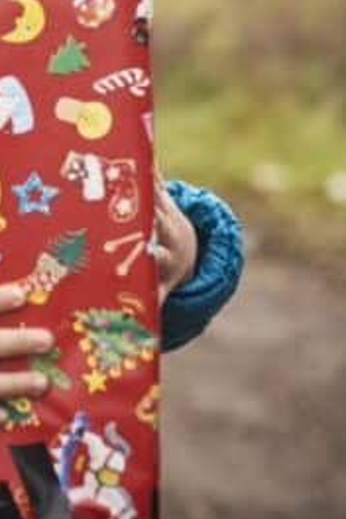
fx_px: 1470
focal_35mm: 102
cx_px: -145
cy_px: 119
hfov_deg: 12.8
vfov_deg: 19.8
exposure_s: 1/4000
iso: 640
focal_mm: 35
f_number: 1.4
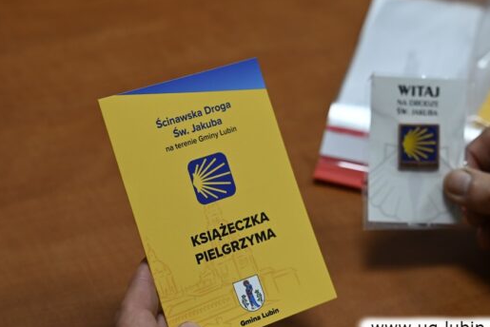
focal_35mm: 85
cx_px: 250
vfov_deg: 16.1
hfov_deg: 23.9
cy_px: 171
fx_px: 1158
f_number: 2.8
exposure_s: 1/125
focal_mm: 49
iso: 720
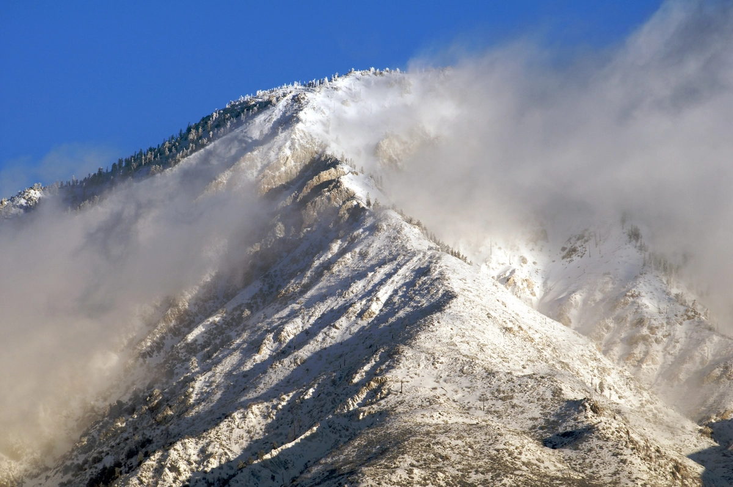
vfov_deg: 3.0
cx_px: 366
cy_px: 244
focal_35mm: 450
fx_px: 9151
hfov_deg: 4.6
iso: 200
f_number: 10
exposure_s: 1/250
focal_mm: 300
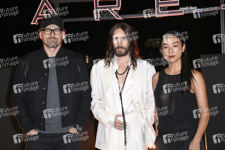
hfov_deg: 19.5
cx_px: 112
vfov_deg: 13.0
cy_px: 75
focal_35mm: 105
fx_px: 656
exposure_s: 1/125
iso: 640
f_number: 5.6
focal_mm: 105
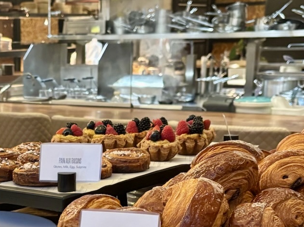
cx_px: 9
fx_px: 737
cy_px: 275
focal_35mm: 84
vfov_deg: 16.8
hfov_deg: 22.5
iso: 500
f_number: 1.6
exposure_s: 1/60
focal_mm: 5.96
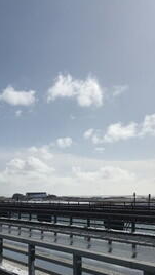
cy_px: 156
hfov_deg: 21.0
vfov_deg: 36.5
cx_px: 41
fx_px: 416
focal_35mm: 57
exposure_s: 1/13699
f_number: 1.8
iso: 25
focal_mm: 3.99
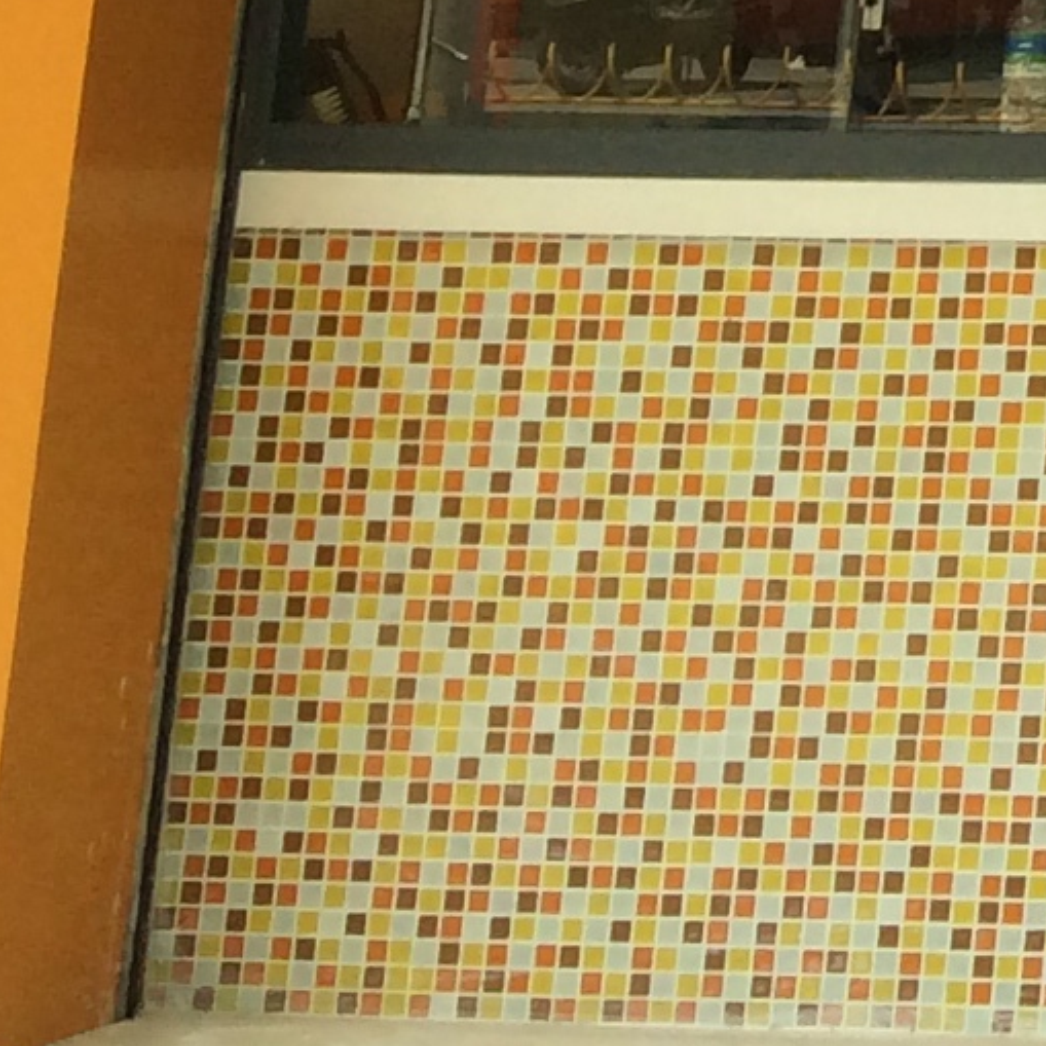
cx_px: 2980
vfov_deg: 9.2
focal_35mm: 170
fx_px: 5812
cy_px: -1453
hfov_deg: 8.7
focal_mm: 4.12
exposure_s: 1/586
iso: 32
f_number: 2.2
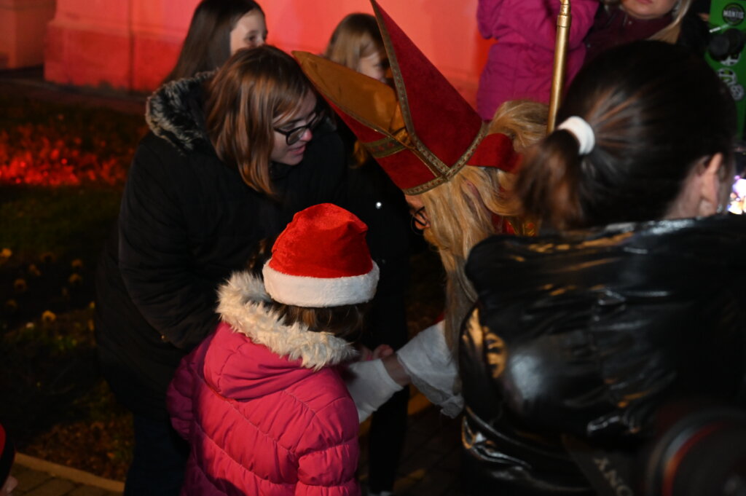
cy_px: 248
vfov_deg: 21.9
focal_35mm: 62
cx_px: 373
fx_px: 1284
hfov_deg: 32.4
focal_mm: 62
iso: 6400
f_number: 6
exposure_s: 1/60
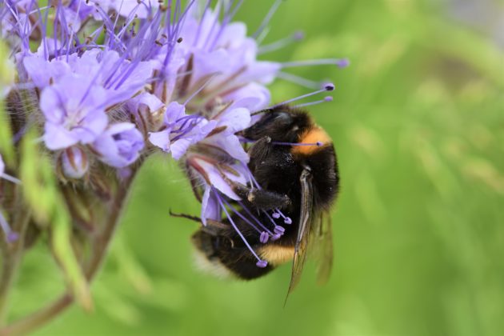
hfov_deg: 13.0
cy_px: 168
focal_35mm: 158
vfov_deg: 8.7
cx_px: 252
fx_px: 2205
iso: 280
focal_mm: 105
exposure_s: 1/250
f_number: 8
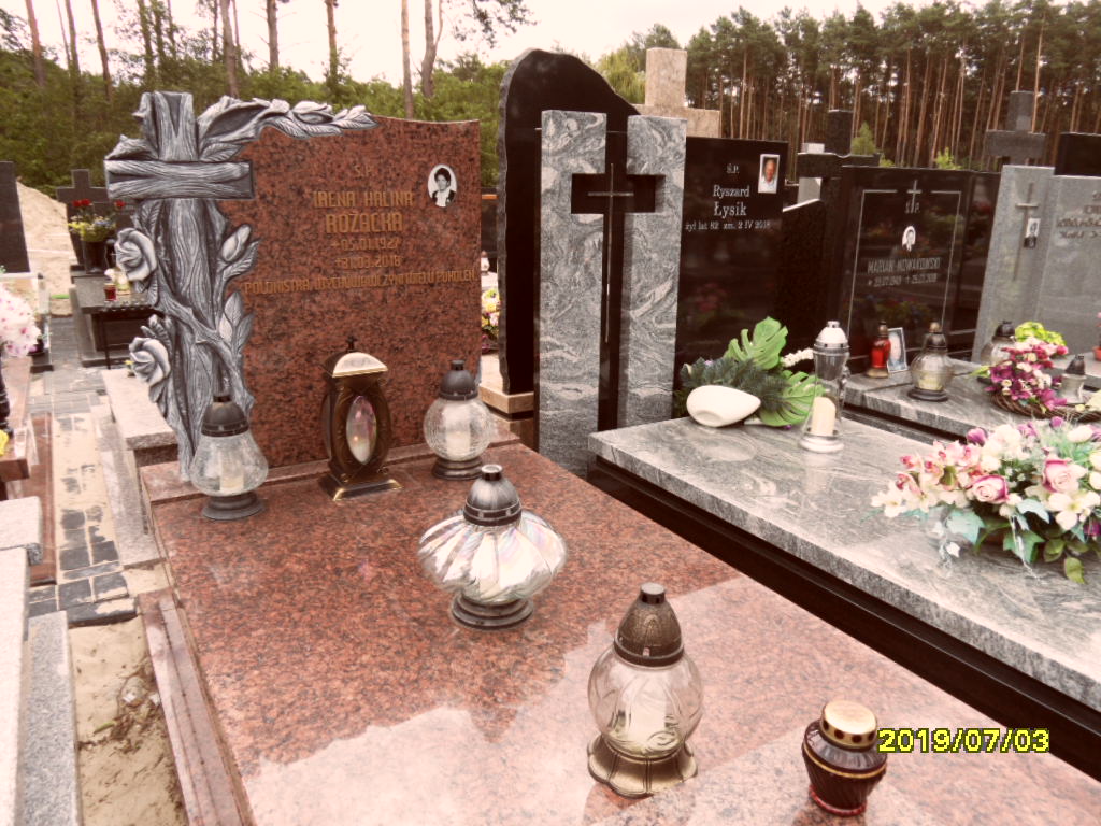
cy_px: 413
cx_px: 550
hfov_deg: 71.6
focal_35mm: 24
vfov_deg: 56.8
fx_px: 763
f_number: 3.2
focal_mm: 3.9
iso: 80
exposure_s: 1/180
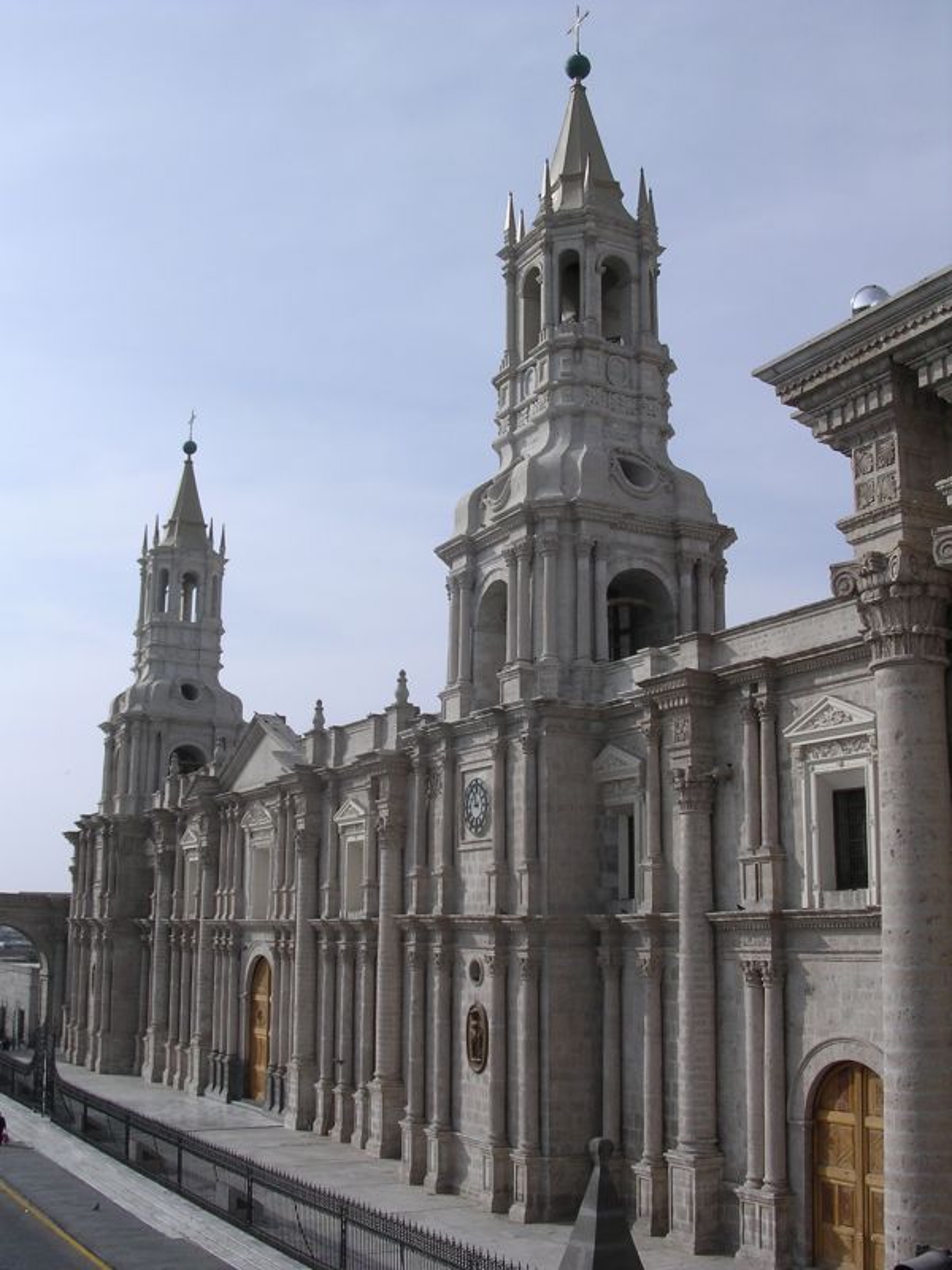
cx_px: 476
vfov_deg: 49.0
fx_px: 1393
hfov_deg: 37.7
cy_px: 635
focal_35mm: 38
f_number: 5.6
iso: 100
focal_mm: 5.8
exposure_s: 1/467
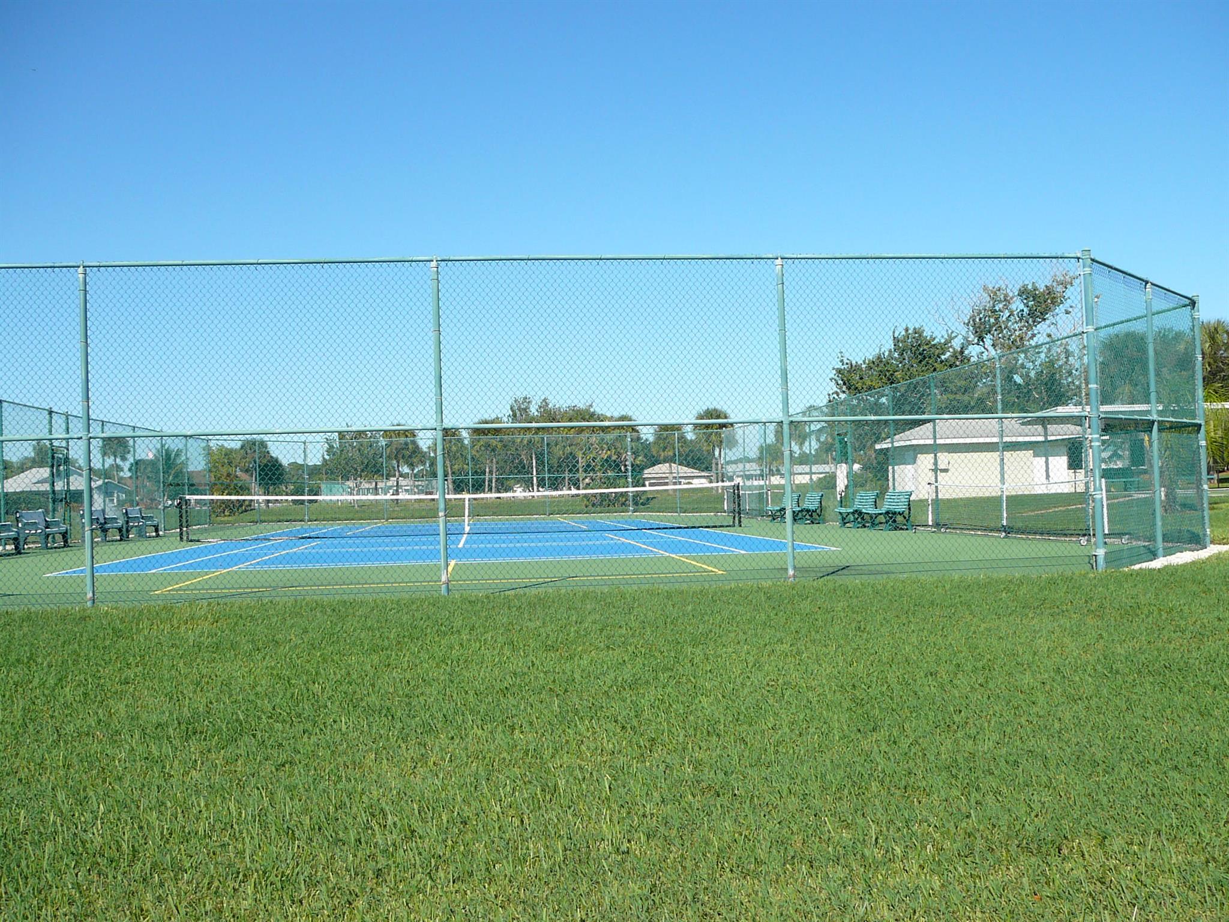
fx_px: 1243
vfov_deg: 40.7
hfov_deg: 52.6
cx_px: 614
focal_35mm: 35
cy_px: 461
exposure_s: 1/400
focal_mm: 5.2
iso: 80
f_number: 5
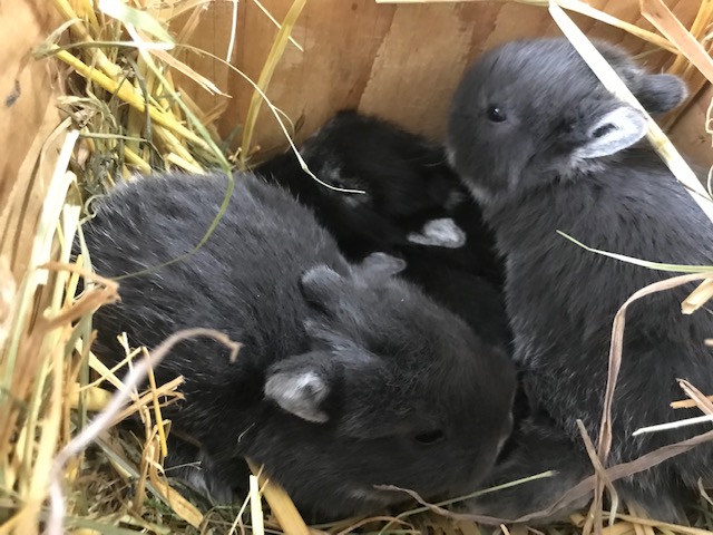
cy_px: 268
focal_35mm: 28
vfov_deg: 49.7
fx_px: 577
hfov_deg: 63.4
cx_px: 356
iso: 100
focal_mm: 3.99
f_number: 1.8
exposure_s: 1/5
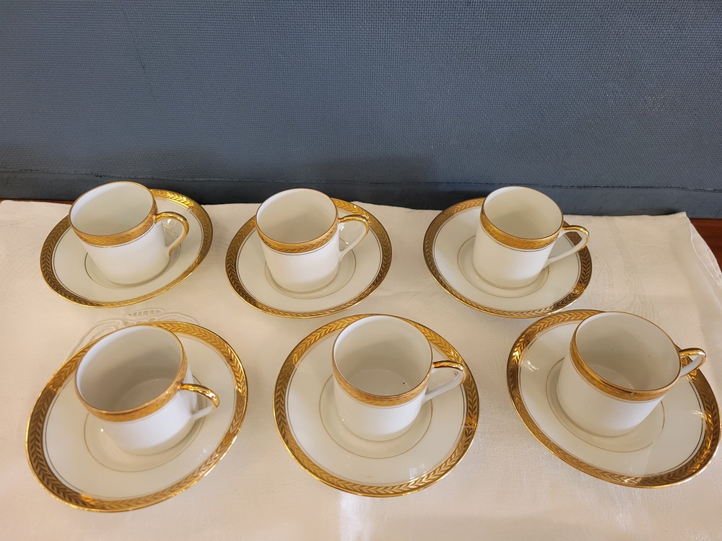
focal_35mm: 26
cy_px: 270
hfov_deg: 67.3
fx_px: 542
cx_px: 361
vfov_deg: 53.1
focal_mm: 5.4
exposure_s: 1/50
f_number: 1.8
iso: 320
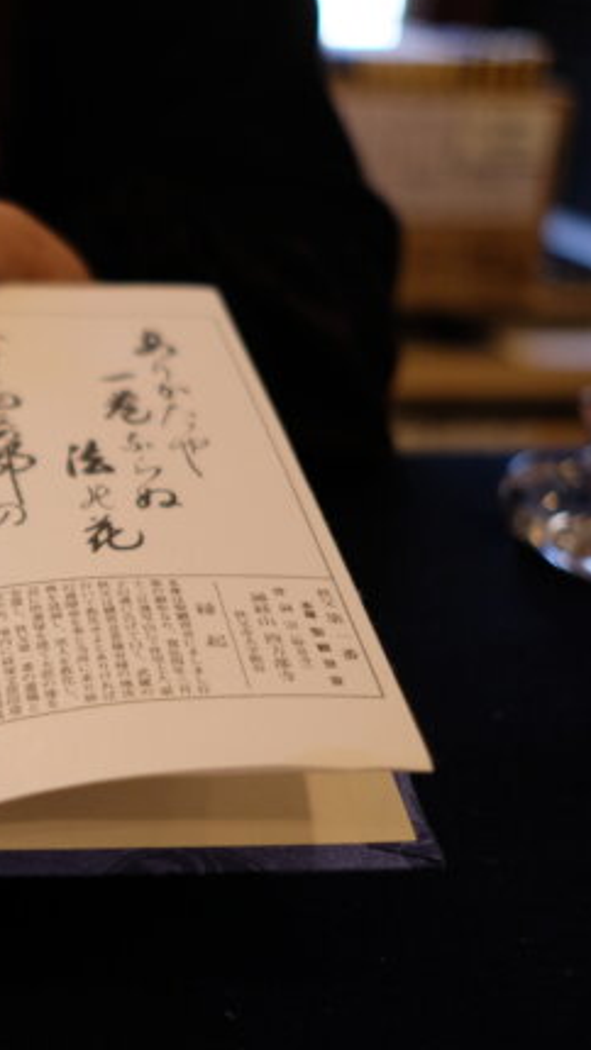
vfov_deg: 32.8
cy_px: 513
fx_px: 1782
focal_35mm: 64
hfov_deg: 17.5
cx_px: -208
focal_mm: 23
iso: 400
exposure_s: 1/140
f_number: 2
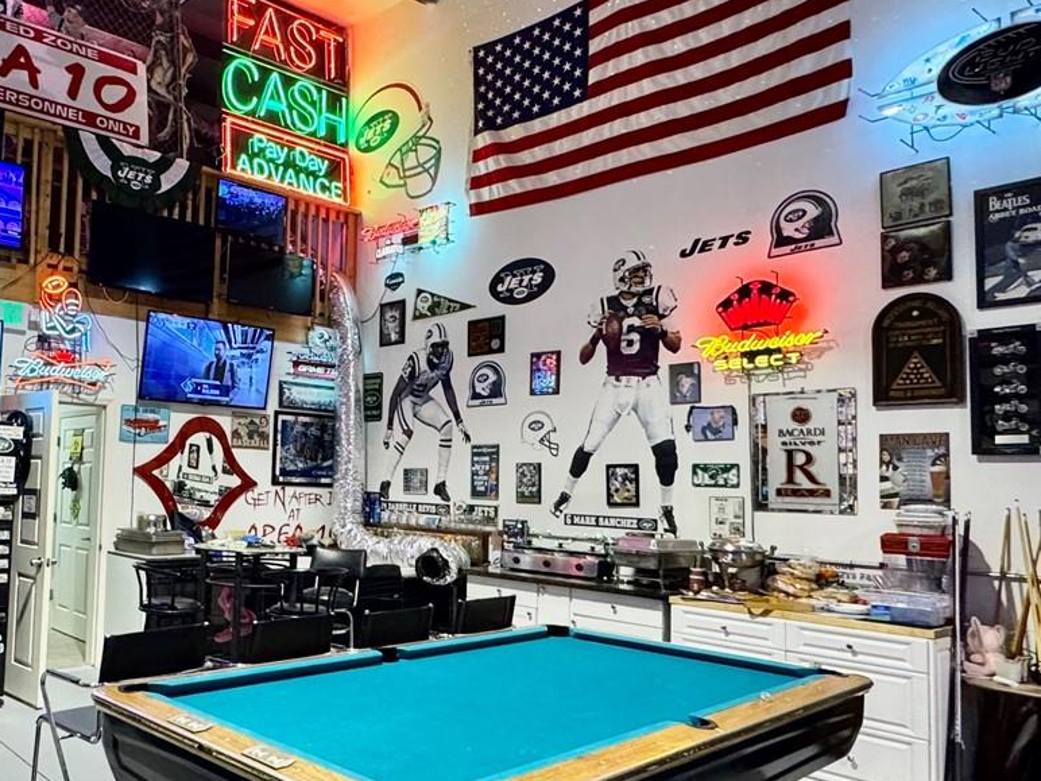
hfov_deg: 59.0
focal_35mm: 29
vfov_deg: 48.2
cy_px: 428
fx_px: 872
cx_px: 286
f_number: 2.2
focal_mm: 2.22
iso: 400
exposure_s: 1/60
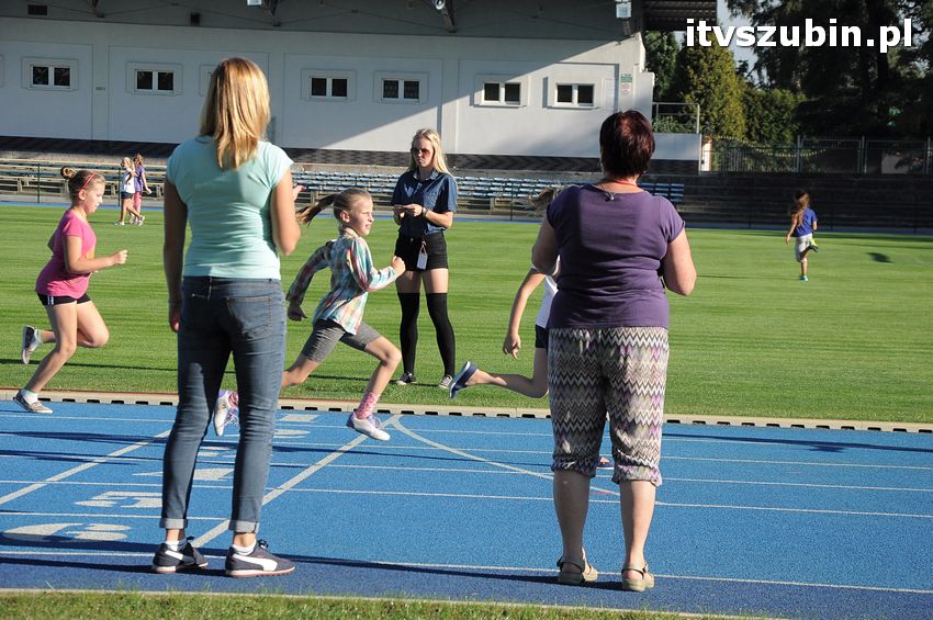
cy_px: 310
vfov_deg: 12.2
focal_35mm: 112
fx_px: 2913
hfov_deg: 18.2
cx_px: 466
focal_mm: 75
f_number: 8
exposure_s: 1/1000
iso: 500
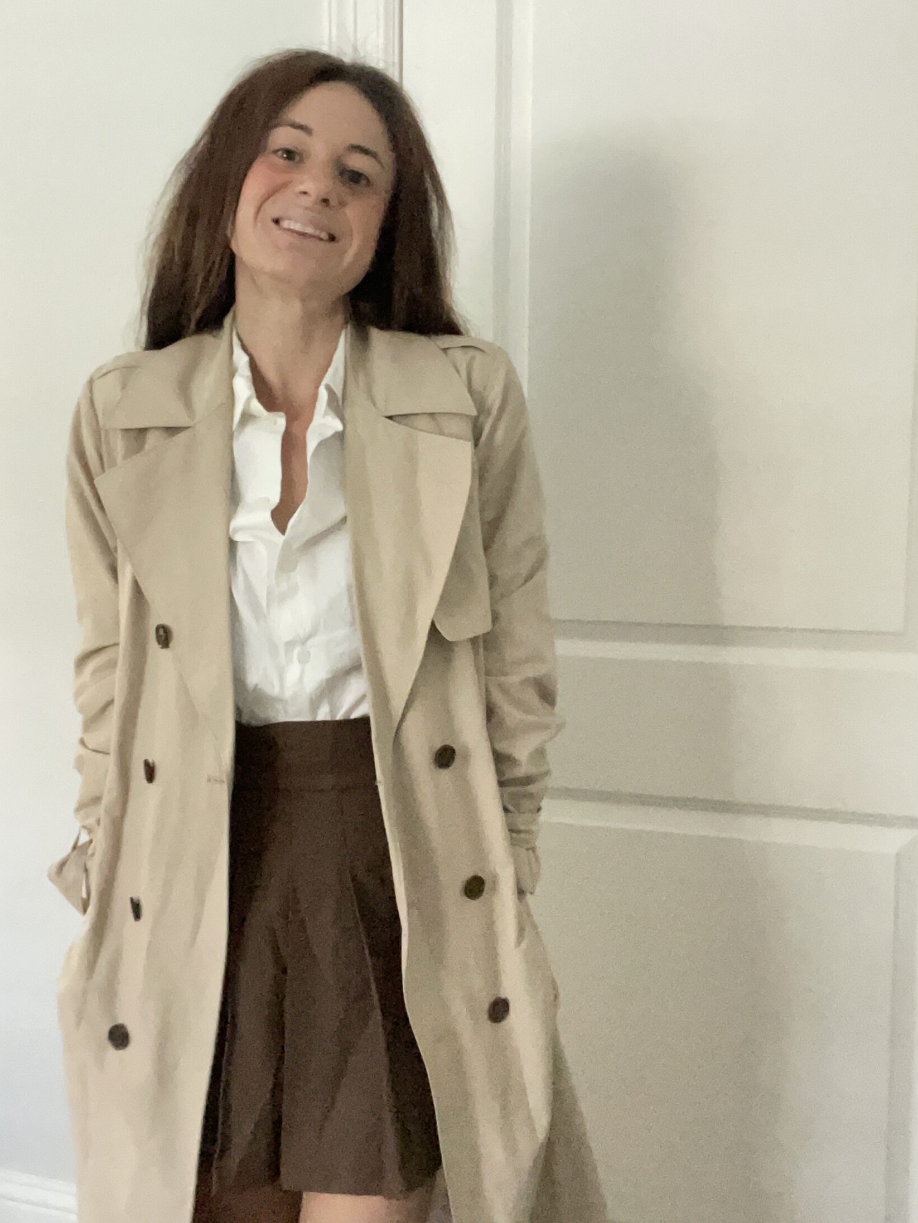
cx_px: 412
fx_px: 1237
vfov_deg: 52.6
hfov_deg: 40.7
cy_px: 599
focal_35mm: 35
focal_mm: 2.71
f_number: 2.2
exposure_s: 1/15
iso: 1000
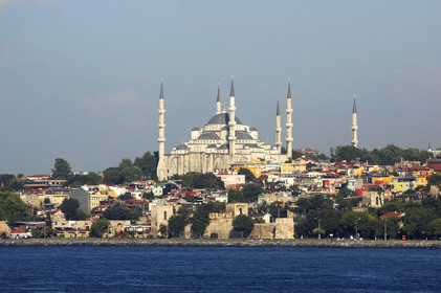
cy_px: 146
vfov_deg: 5.1
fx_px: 3305
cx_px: 220
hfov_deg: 7.6
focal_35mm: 270
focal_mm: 180
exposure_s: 1/800
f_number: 7.1
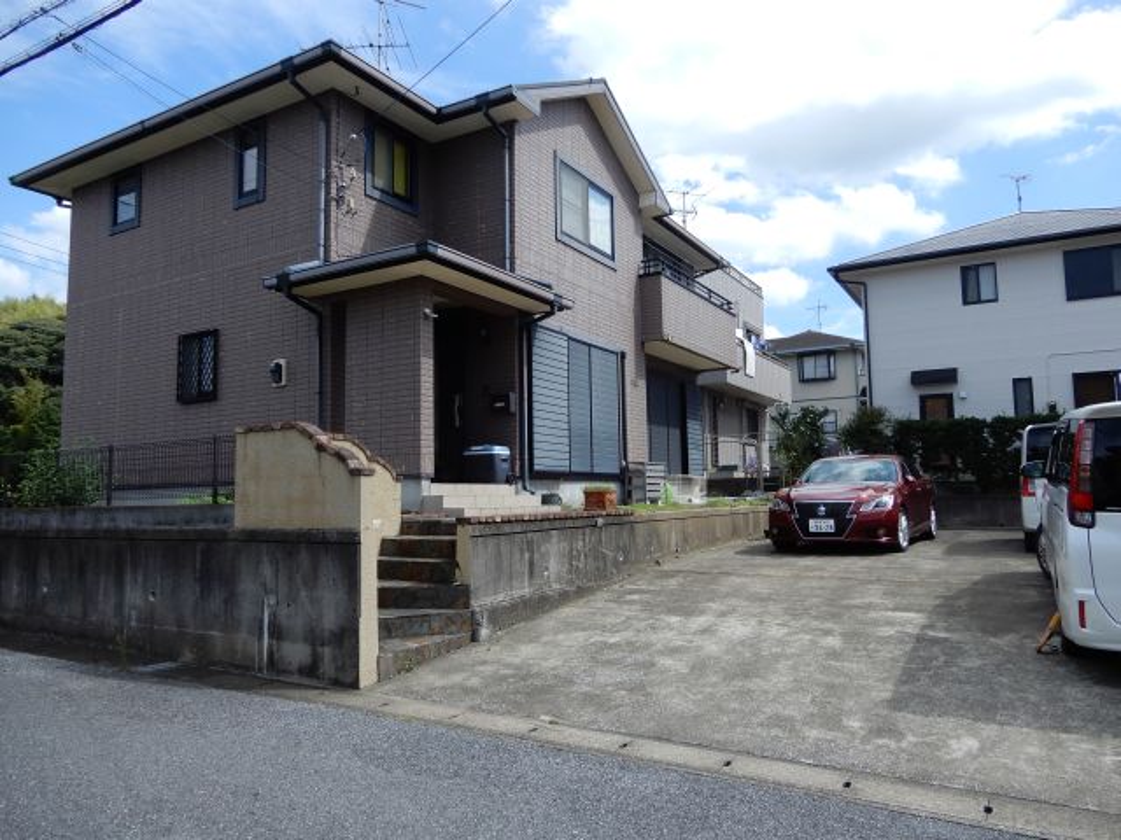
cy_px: 420
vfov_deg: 56.8
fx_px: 777
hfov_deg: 71.6
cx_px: 560
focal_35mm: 24
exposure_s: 1/640
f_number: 3.4
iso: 80
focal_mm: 4.3
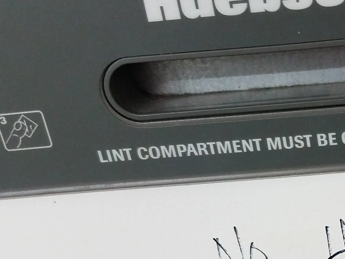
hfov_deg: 31.7
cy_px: 208
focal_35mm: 55
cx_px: 360
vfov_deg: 26.1
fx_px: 548
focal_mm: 4.2
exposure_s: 1/24
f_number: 1.7
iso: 125
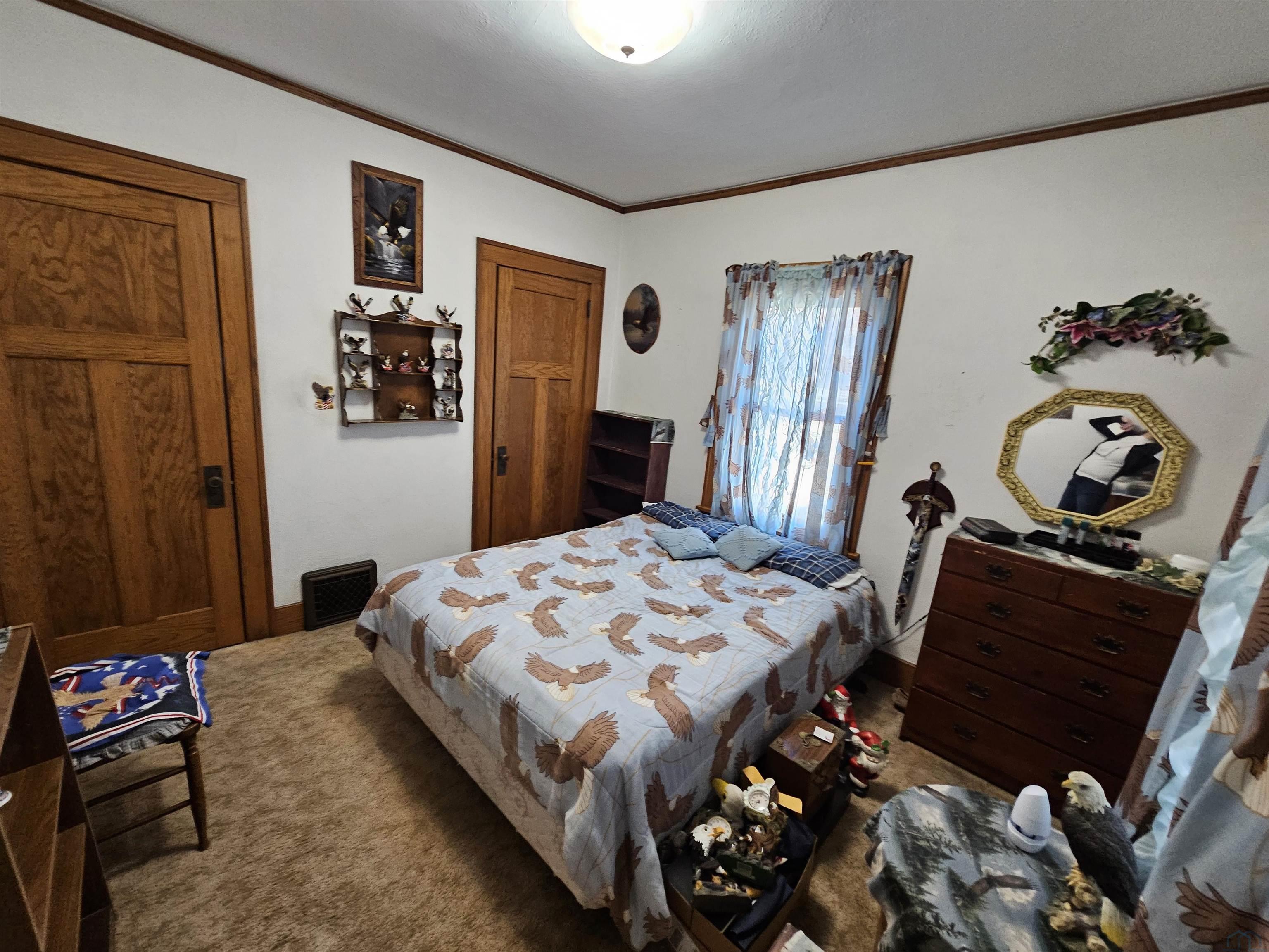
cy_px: 476
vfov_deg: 89.9
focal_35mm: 13
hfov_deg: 106.2
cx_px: 634
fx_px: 477
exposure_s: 1/30
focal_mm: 2.2
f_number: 2.2
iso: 320
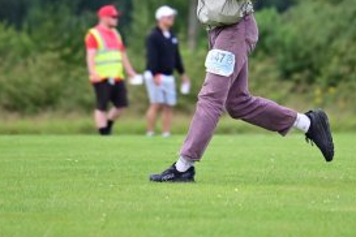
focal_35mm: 728
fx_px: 7199
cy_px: 22
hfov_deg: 2.8
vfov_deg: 1.9
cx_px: 246
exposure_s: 1/1250
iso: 1000
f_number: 6.3
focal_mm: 400
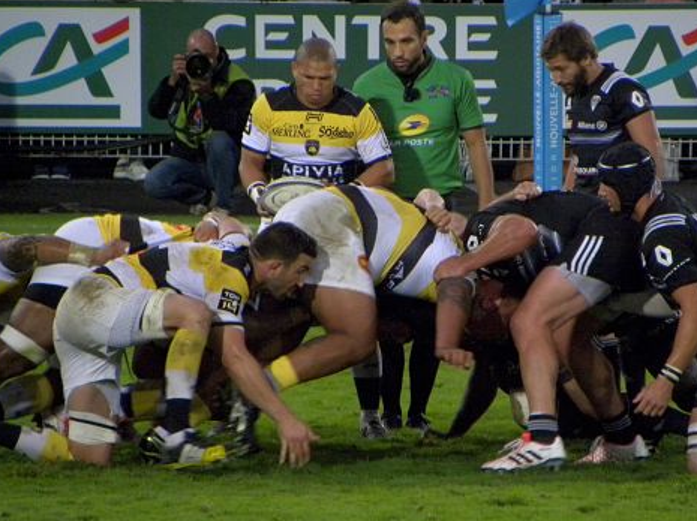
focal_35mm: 806
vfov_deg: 1.8
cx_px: 411
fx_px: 16216
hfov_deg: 2.5
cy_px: 271
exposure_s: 1/161
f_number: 5
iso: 400
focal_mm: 110.4
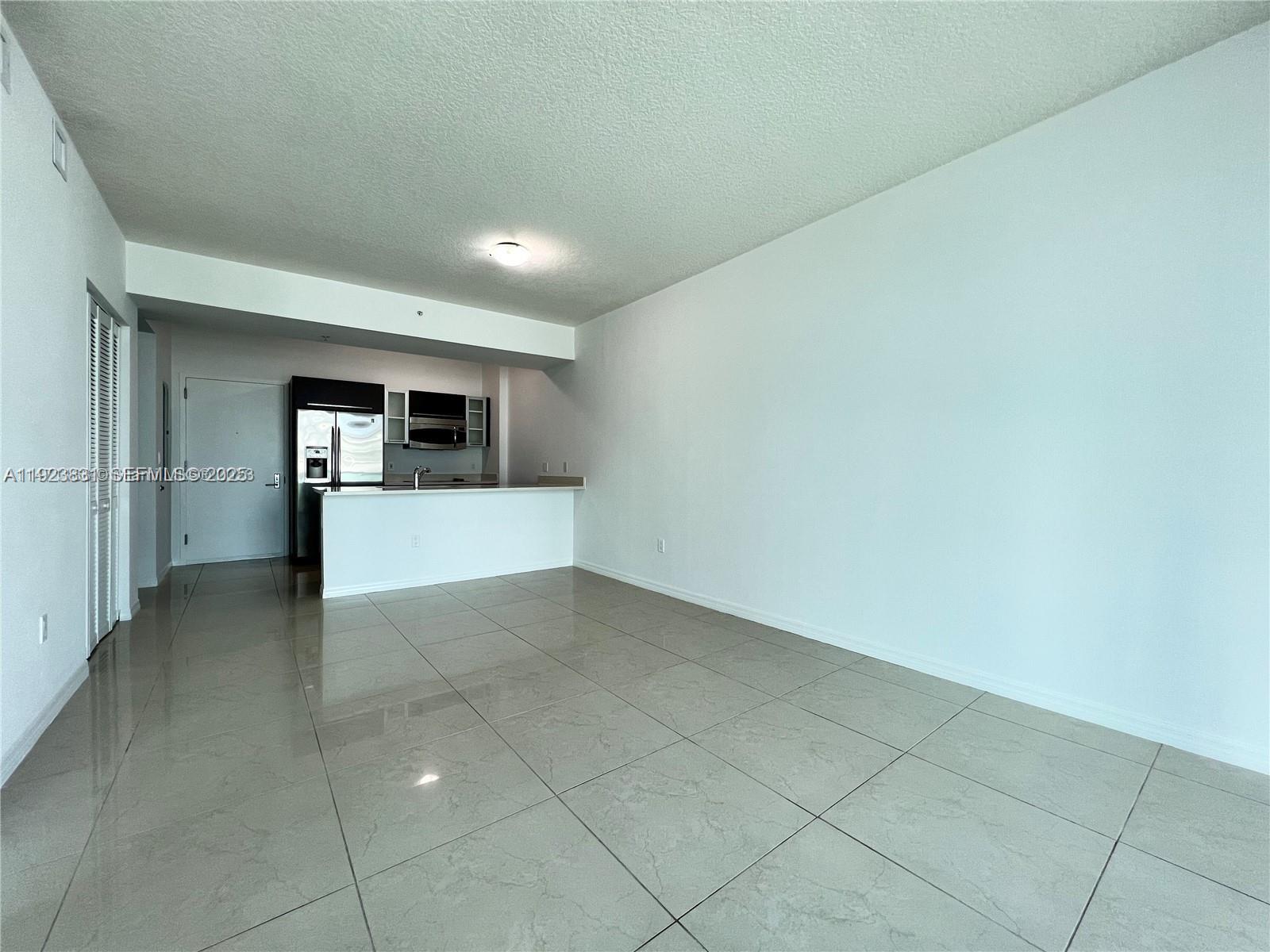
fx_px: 477
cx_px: 635
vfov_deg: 89.9
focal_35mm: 13
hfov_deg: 106.2
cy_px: 476
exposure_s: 1/120
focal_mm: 1.57
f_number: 1.8
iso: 80
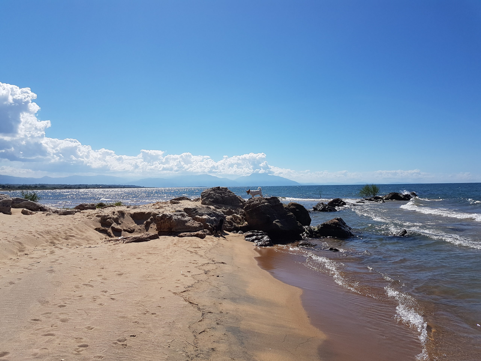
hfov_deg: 67.3
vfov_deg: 53.1
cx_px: 240
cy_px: 180
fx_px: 361
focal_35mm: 26
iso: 40
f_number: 1.7
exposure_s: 1/4624
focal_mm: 4.2
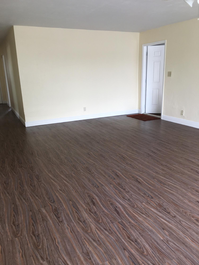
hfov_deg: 48.2
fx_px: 222
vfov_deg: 61.7
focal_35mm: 29
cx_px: 100
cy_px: 132
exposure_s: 1/30
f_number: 2.2
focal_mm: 4.15
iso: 25
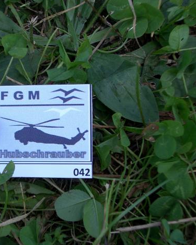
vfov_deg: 22.0
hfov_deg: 17.5
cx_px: 35
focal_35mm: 87
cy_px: 122
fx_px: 631
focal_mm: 10.7
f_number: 3.6
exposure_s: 1/320
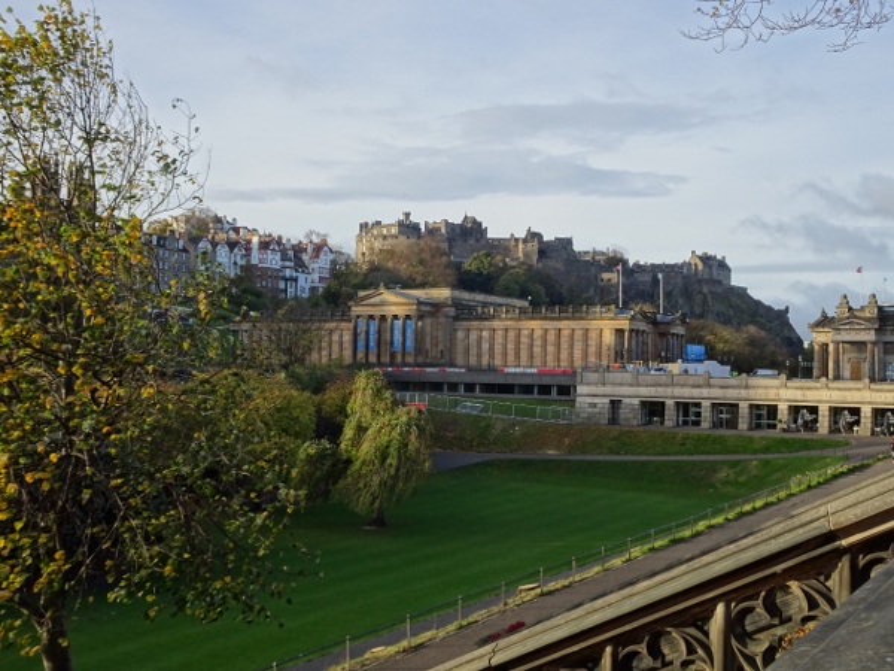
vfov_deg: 37.7
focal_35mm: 38
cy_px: 336
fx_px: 981
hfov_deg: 49.0
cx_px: 447
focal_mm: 6.56
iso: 80
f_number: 4
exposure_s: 1/160
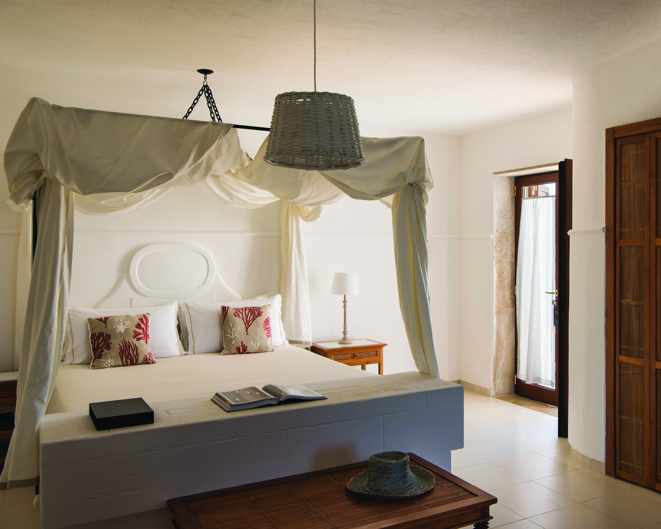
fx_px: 665
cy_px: 265
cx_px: 395
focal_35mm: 34
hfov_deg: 52.5
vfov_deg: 43.4
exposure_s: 1/50
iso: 200
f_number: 10
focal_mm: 30
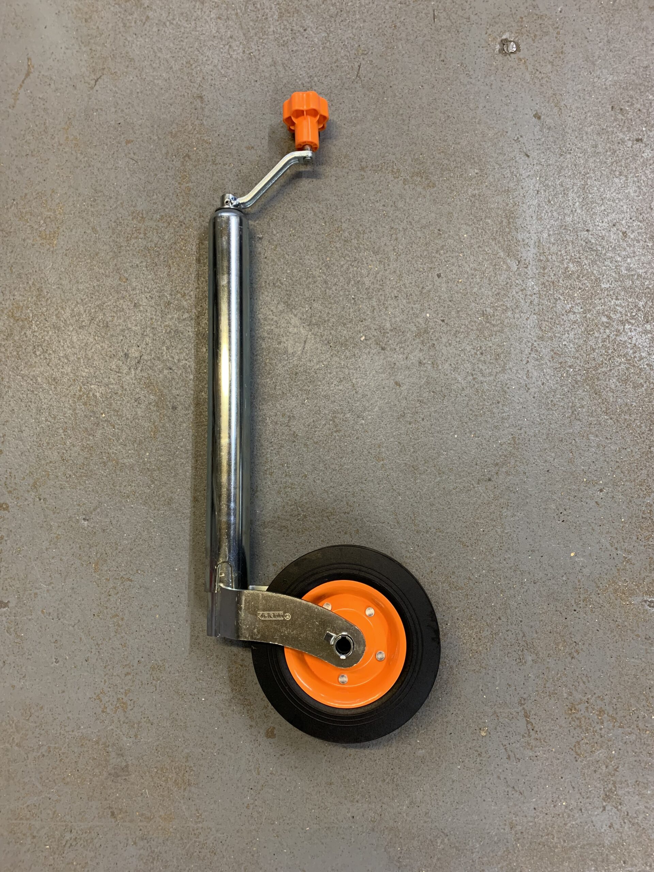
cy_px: 436
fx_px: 655
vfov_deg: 67.3
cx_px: 327
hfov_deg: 53.1
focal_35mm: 26
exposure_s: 1/50
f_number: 1.8
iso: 200
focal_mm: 4.25
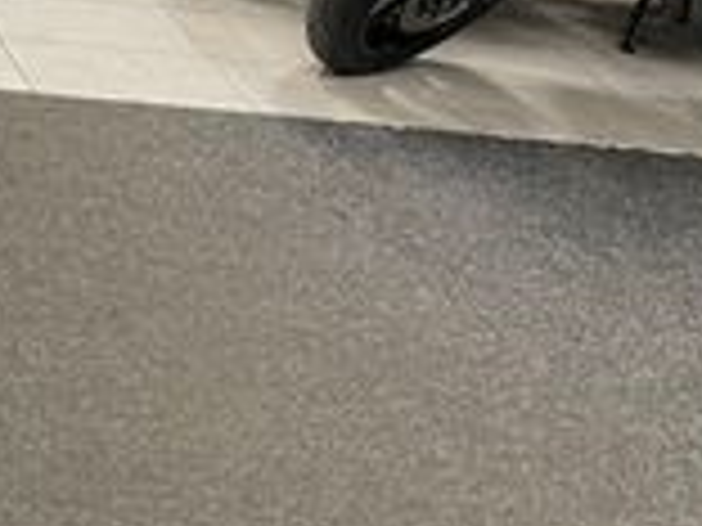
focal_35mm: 107
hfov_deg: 15.9
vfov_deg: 13.5
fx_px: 2170
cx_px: -531
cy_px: 593
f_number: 1.6
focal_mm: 4.2
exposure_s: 1/50
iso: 160
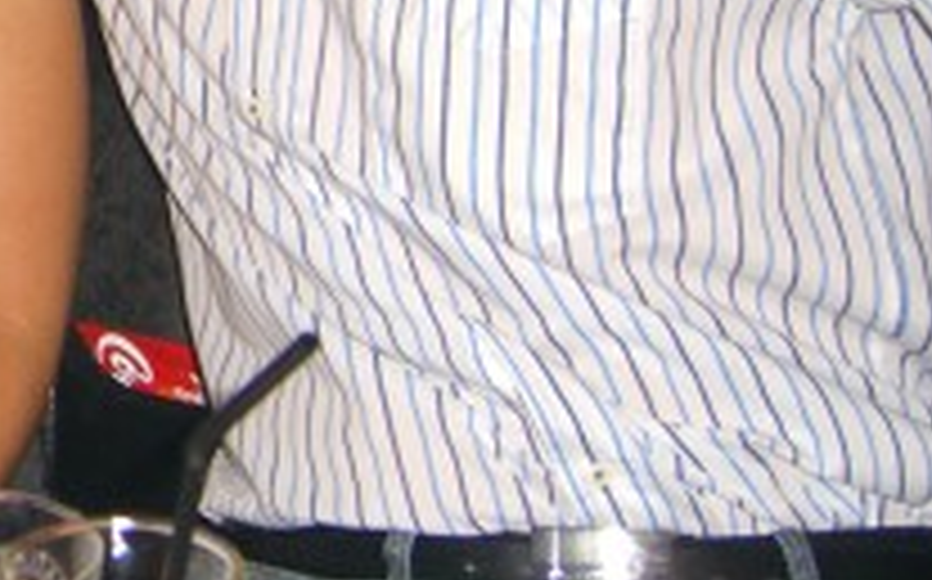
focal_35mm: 117
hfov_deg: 16.9
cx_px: -243
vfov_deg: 10.8
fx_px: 2969
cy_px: -234
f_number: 2.8
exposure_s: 1/60
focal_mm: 7.9
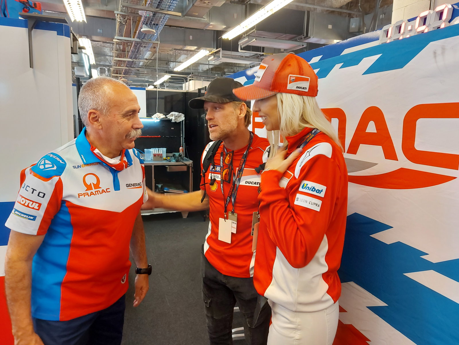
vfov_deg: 56.8
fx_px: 318
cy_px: 172
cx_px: 230
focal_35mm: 24
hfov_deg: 71.6
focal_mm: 5.23
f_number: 1.8
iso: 250
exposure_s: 1/50
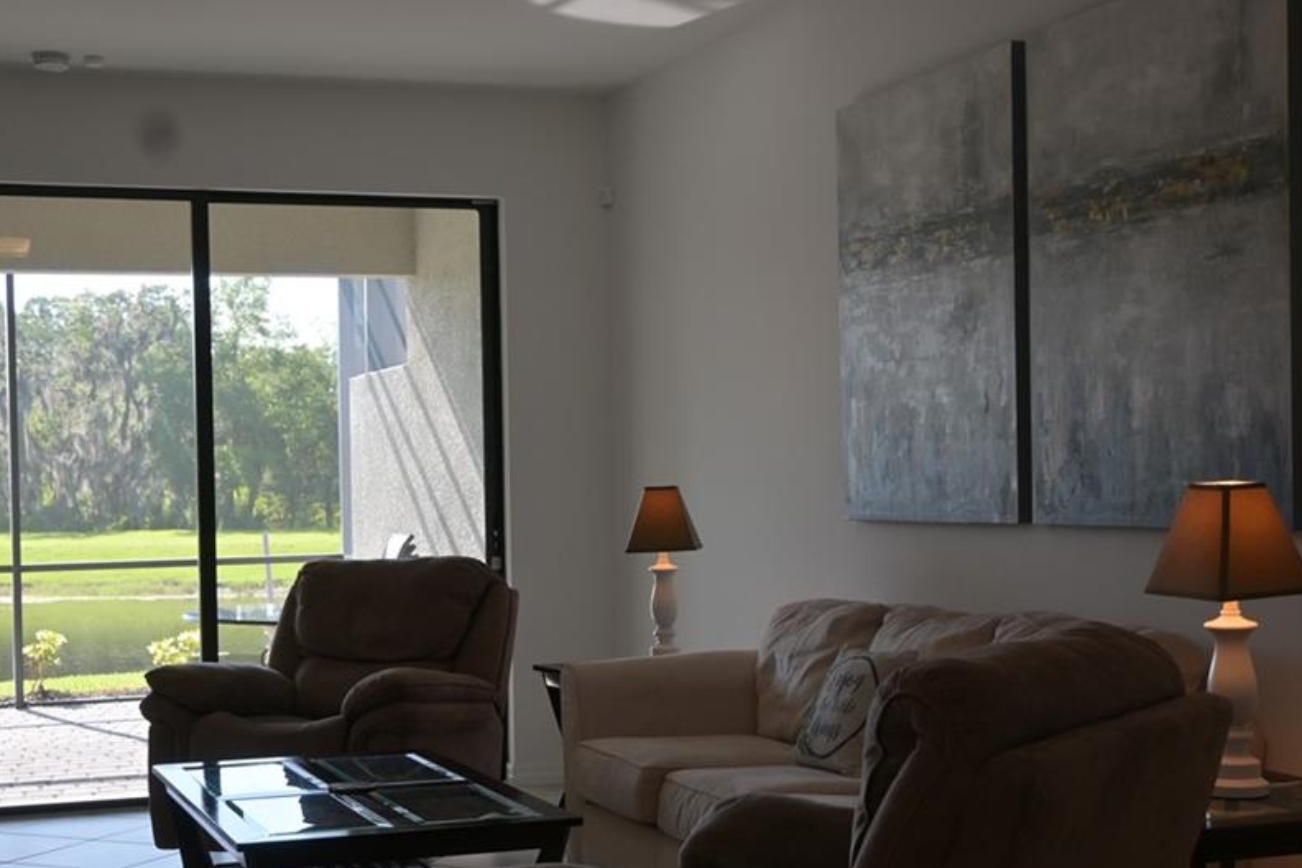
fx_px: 1928
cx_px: 572
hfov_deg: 37.3
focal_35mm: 53
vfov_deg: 25.3
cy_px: 506
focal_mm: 27.5
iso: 400
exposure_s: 1/160
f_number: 4.5
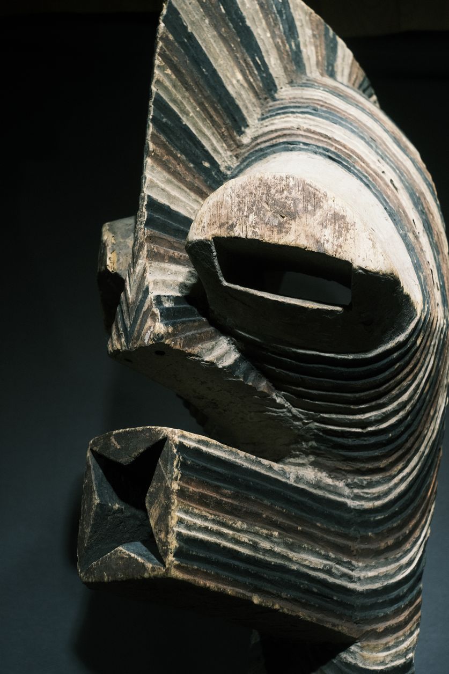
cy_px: 337
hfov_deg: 32.6
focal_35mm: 41
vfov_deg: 47.4
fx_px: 767
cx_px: 224
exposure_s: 1/100
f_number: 4.5
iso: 640
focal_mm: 27
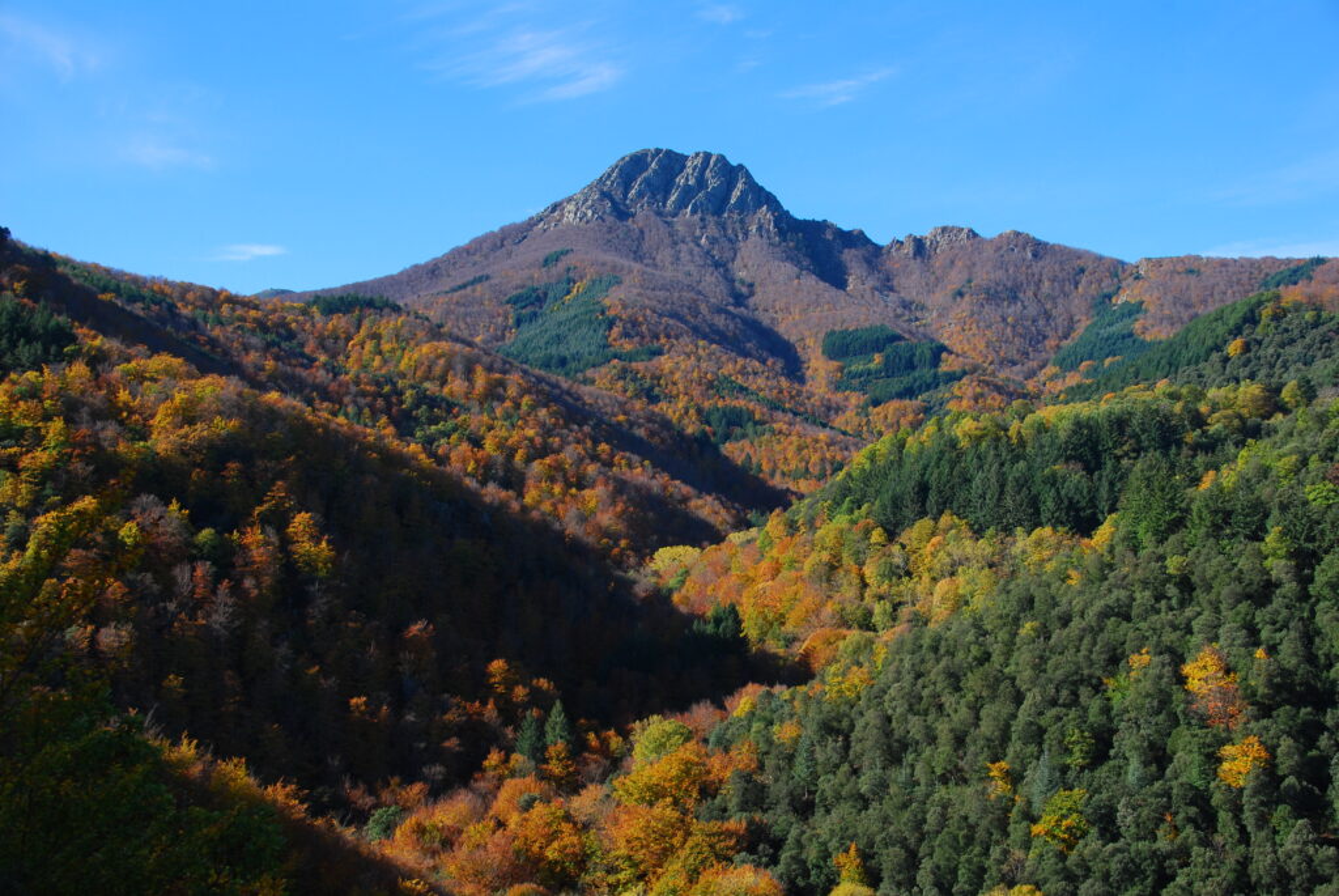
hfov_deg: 47.9
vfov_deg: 33.1
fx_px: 1508
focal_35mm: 40
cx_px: 670
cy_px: 448
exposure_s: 1/250
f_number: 8
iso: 125
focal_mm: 27
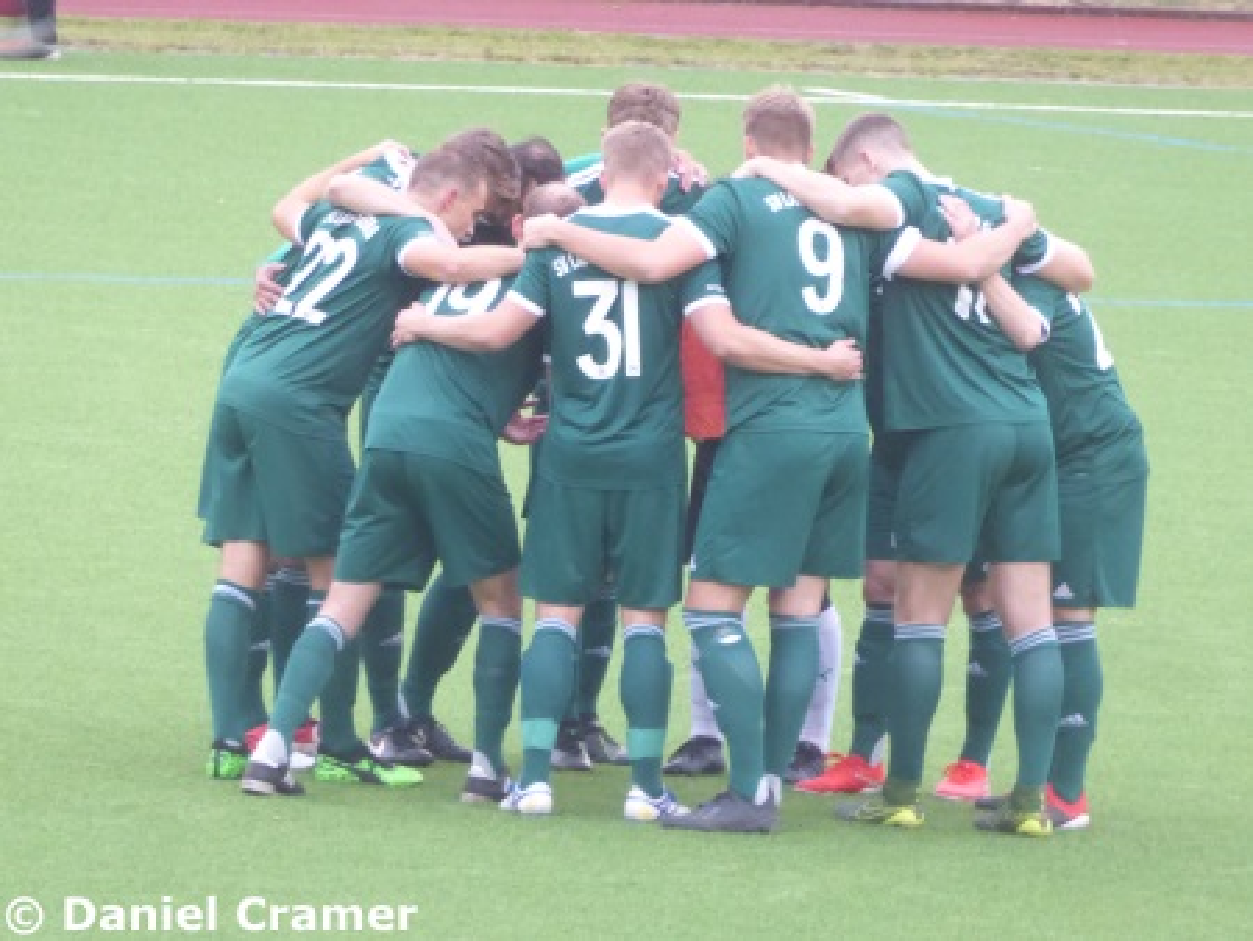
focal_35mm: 720
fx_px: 26076
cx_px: 626
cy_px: 470
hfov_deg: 2.8
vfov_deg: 2.1
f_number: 6.4
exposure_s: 1/25
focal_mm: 129
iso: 1000
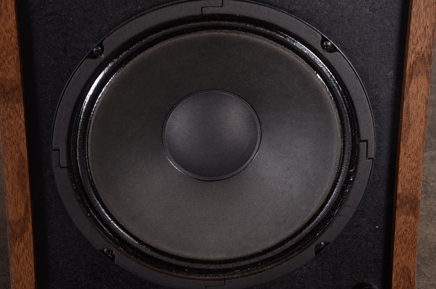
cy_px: 144
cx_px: 218
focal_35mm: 99
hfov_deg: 20.7
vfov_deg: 13.8
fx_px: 1197
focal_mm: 66
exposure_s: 1/100
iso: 160
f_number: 13
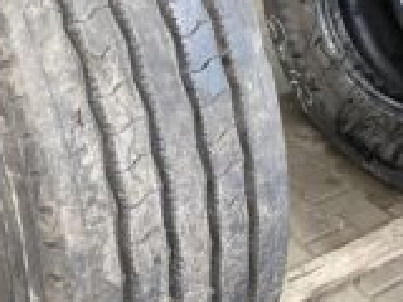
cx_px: 101
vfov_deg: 21.0
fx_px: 815
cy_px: 137
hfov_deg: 27.4
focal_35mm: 70
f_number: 1.8
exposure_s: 1/50
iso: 125
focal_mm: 4.25
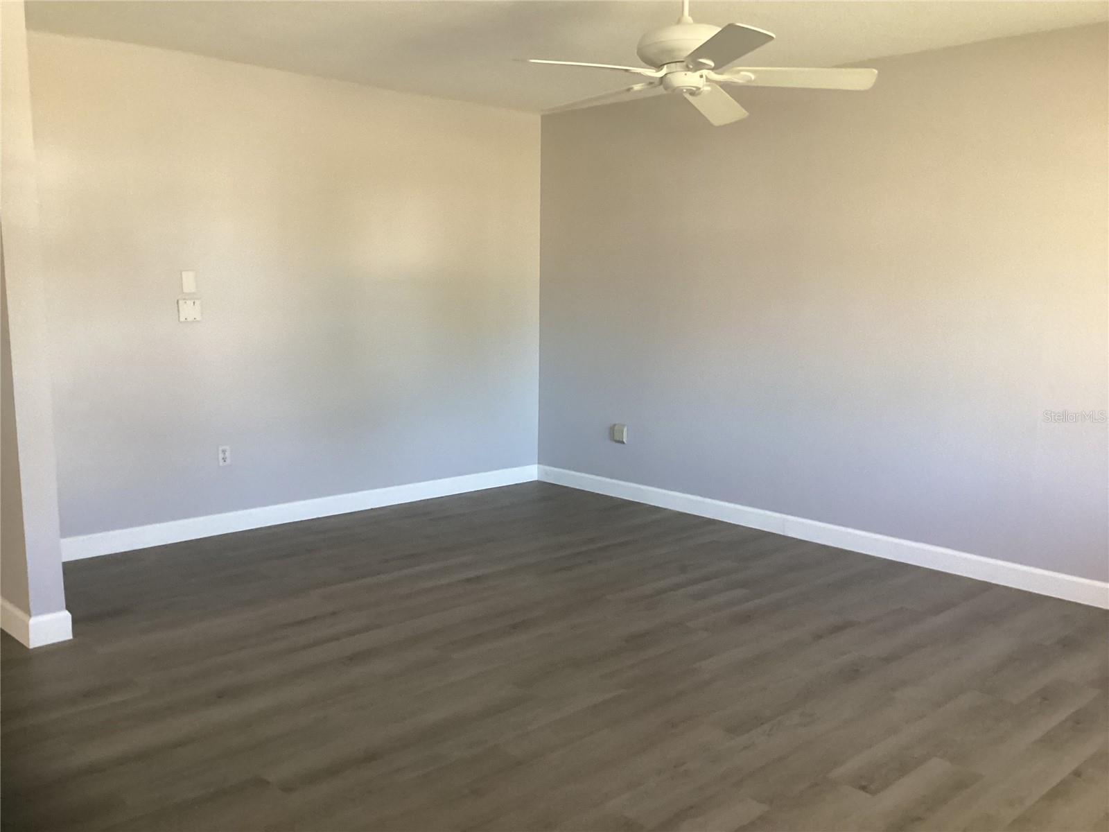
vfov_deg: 45.4
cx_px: 554
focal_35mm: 31
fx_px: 993
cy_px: 416
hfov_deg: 58.4
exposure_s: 1/60
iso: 400
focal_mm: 3.3
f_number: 2.4
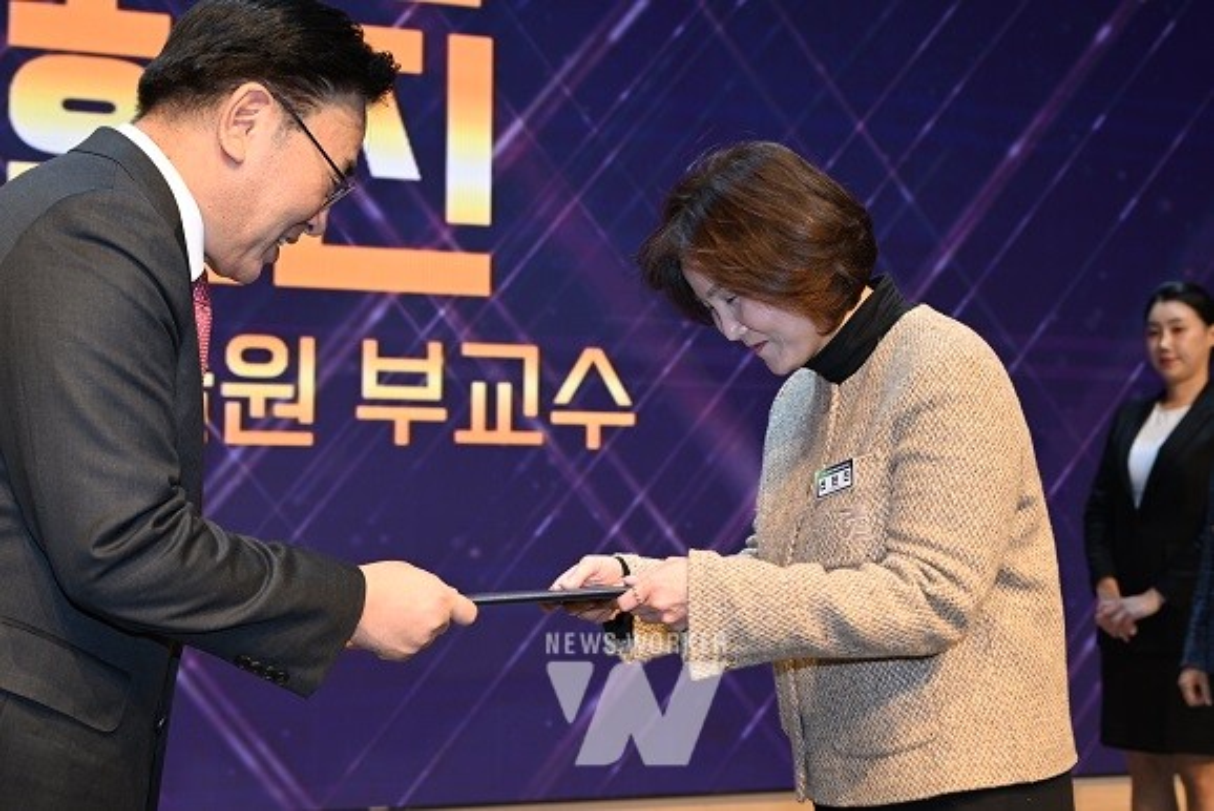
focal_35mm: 53
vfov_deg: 25.5
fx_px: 1788
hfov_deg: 37.5
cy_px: 406
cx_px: 607
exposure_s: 1/250
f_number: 5.6
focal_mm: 53
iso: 1000
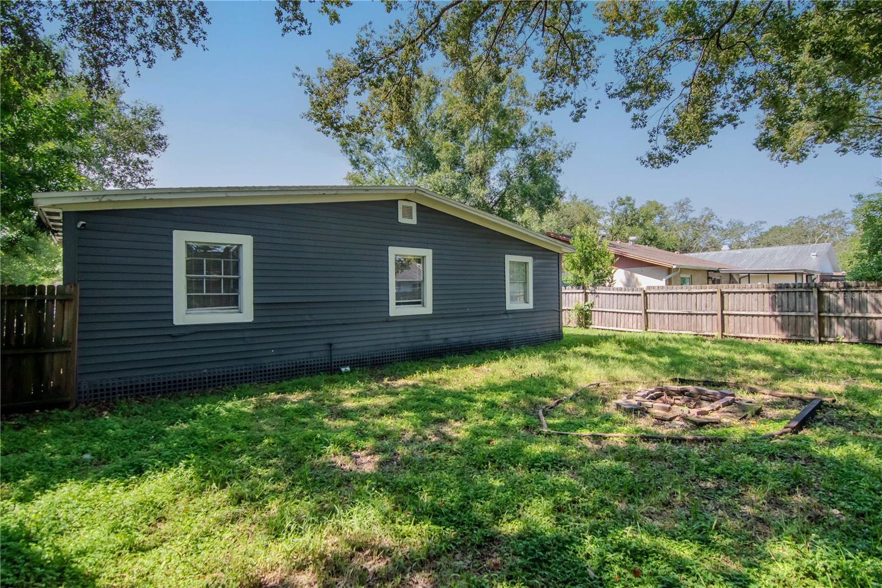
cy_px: 294
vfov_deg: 72.0
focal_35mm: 16
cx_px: 441
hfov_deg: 95.0
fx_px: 404
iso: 1250
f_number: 7.1
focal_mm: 11
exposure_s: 1/640
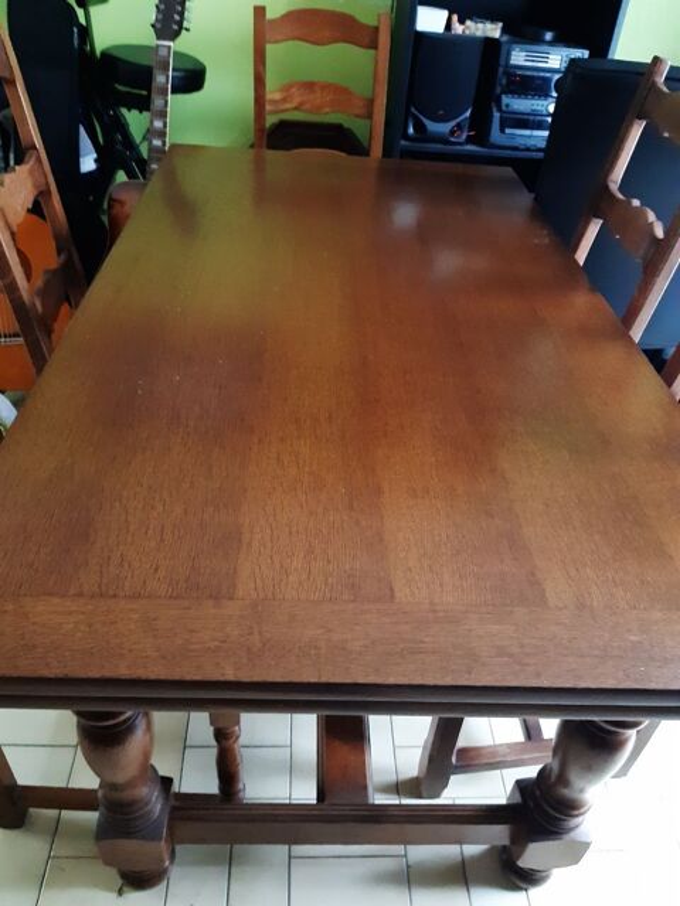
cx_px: 340
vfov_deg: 67.3
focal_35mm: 26
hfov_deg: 53.1
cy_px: 453
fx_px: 681
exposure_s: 1/25
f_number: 1.7
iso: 500
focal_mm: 3.92
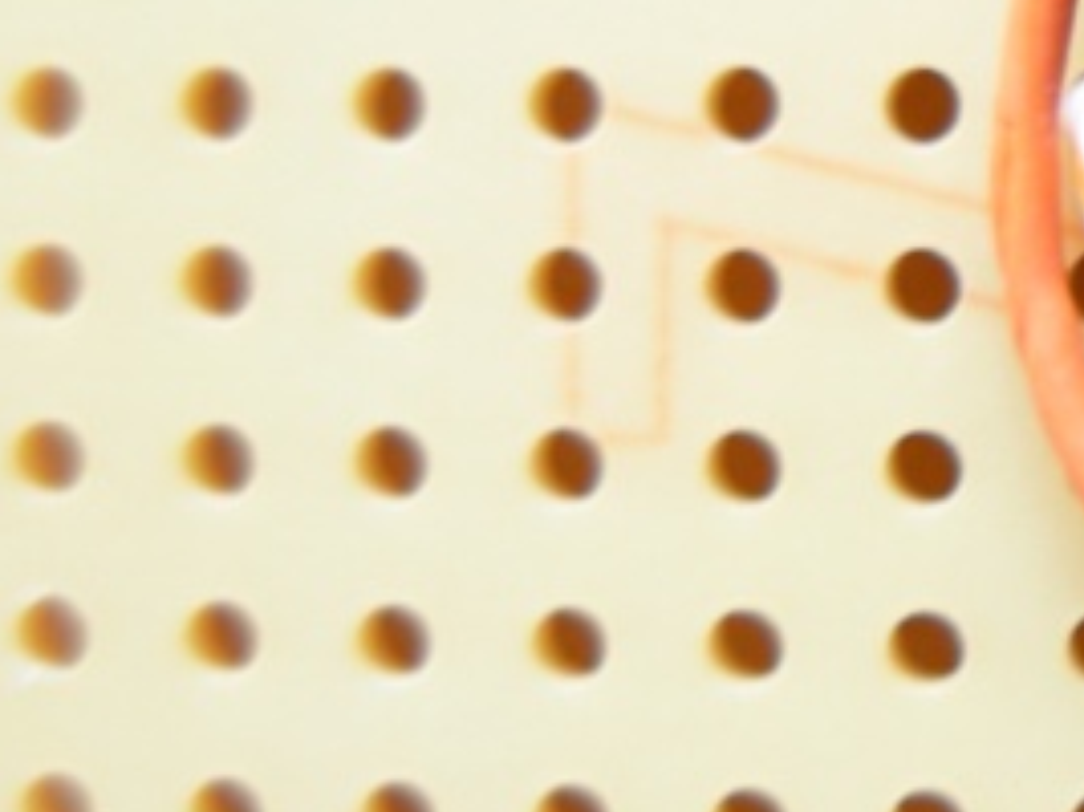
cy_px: 41
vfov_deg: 12.9
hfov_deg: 16.1
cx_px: 1539
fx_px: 3568
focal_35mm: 114
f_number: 2.9
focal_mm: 6.3
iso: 79
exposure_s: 1/10.6
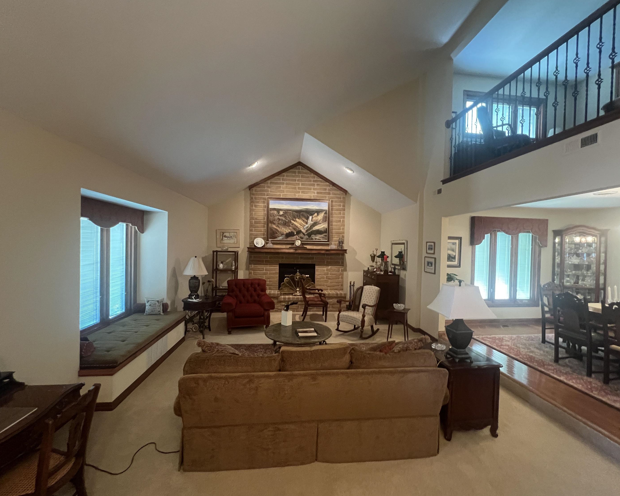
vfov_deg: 88.0
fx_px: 257
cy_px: 248
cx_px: 319
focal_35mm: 14
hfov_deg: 100.7
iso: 640
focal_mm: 1.57
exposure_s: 1/60
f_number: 1.8
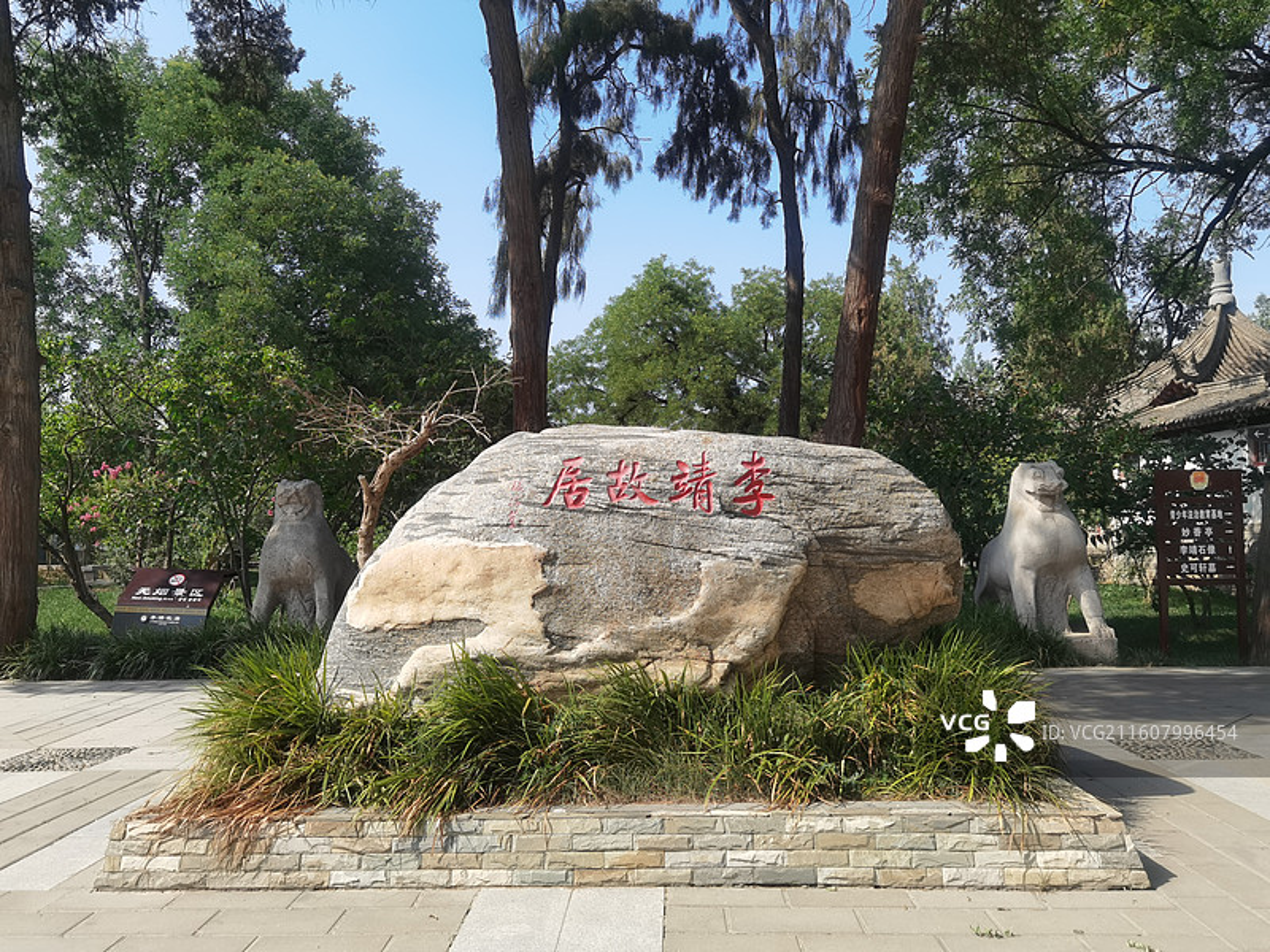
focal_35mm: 27
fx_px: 991
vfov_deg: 51.4
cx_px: 635
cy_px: 476
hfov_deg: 65.3
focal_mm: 6.71
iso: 50
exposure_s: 1/2353
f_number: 1.9
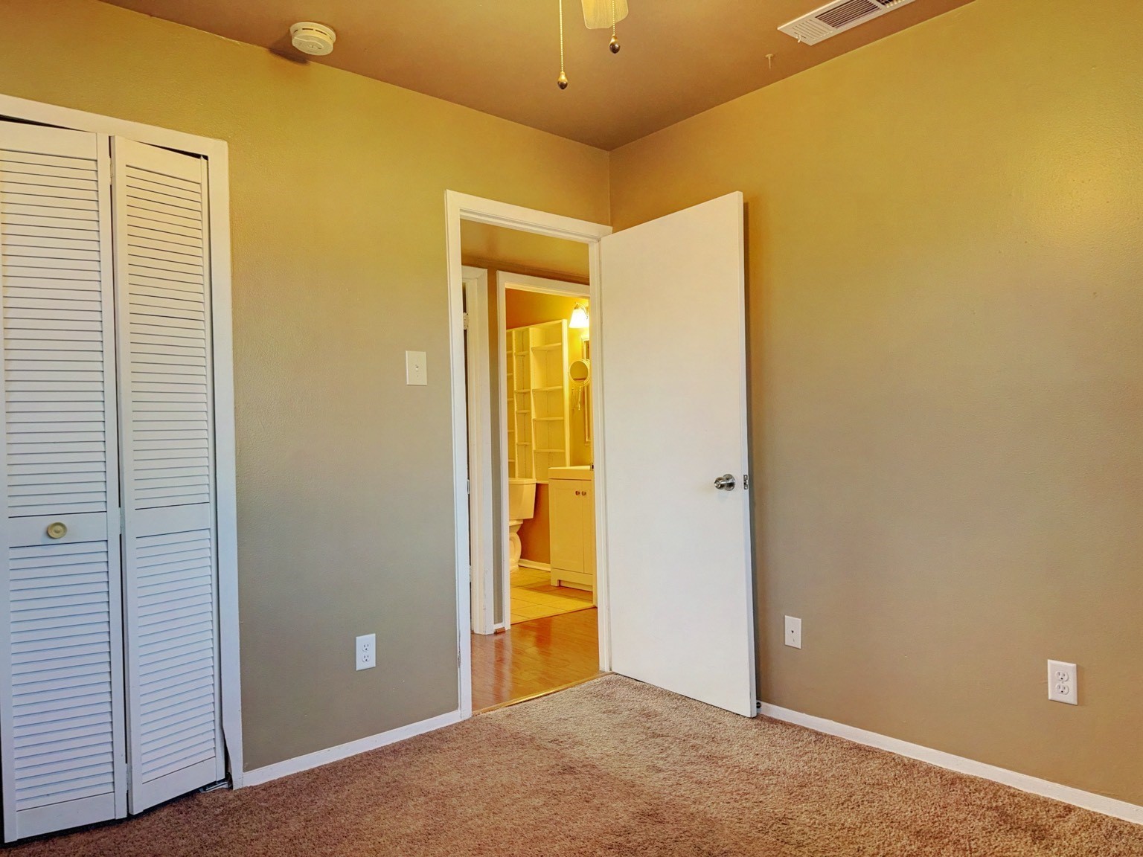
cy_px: 428
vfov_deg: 56.8
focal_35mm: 24
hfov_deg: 71.6
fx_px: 792
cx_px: 572
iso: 160
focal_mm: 6.76
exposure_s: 1/60
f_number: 1.78
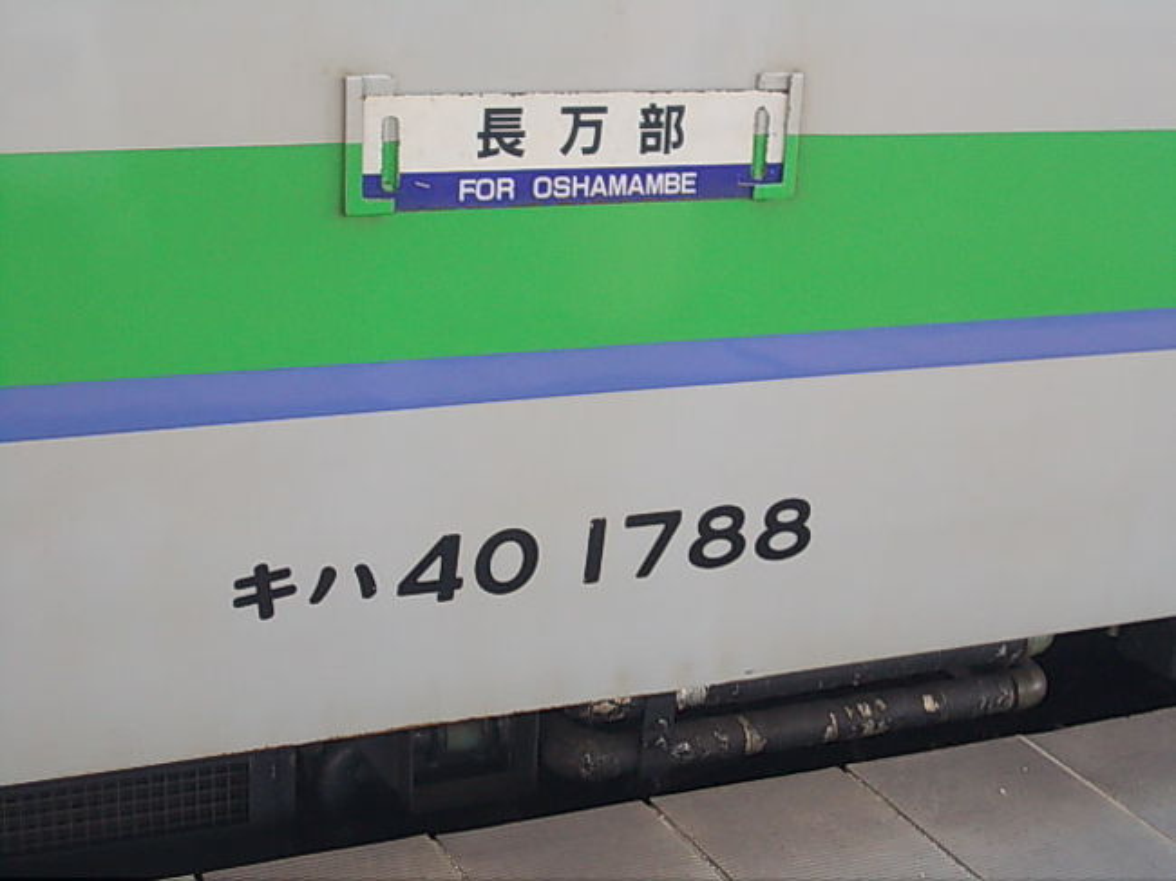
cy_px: 440
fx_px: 2038
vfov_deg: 24.4
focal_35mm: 60
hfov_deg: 32.2
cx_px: 588
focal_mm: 8.5
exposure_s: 1/25
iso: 200
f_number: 4
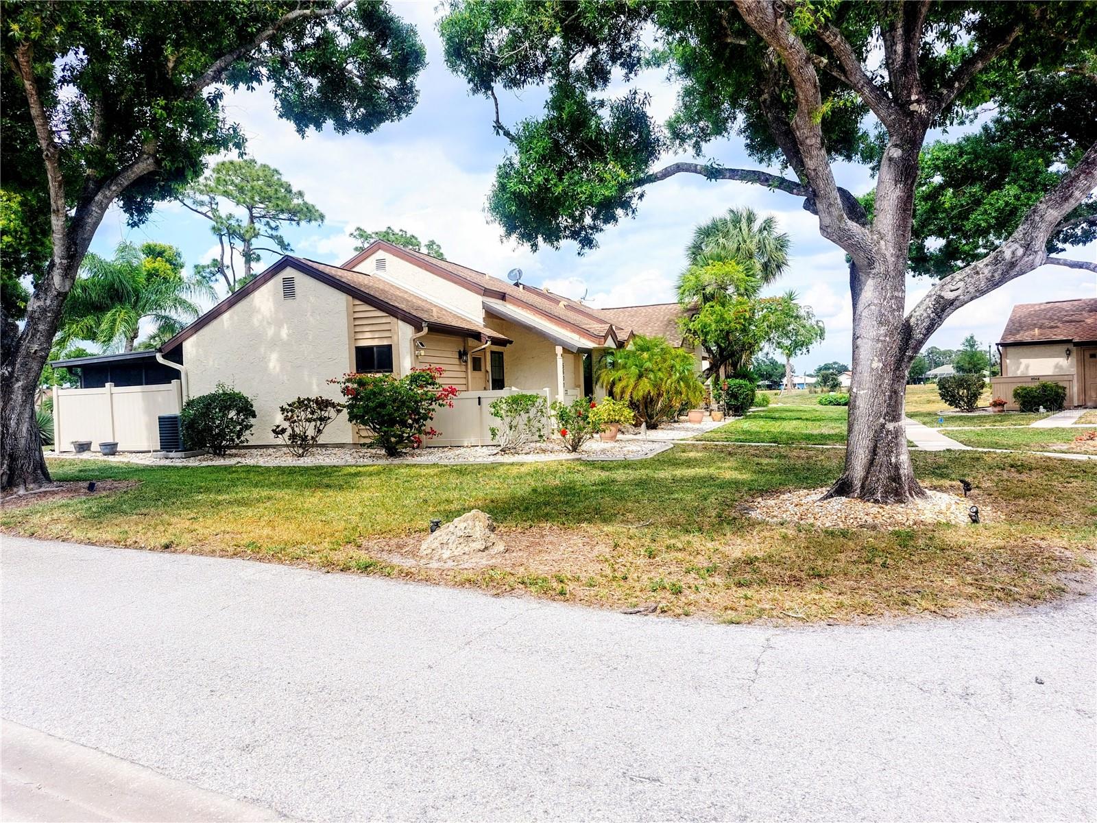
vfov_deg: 56.8
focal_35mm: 24
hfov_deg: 71.6
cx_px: 548
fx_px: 761
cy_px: 412
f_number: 1.8
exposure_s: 1/771
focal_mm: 5.23
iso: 25
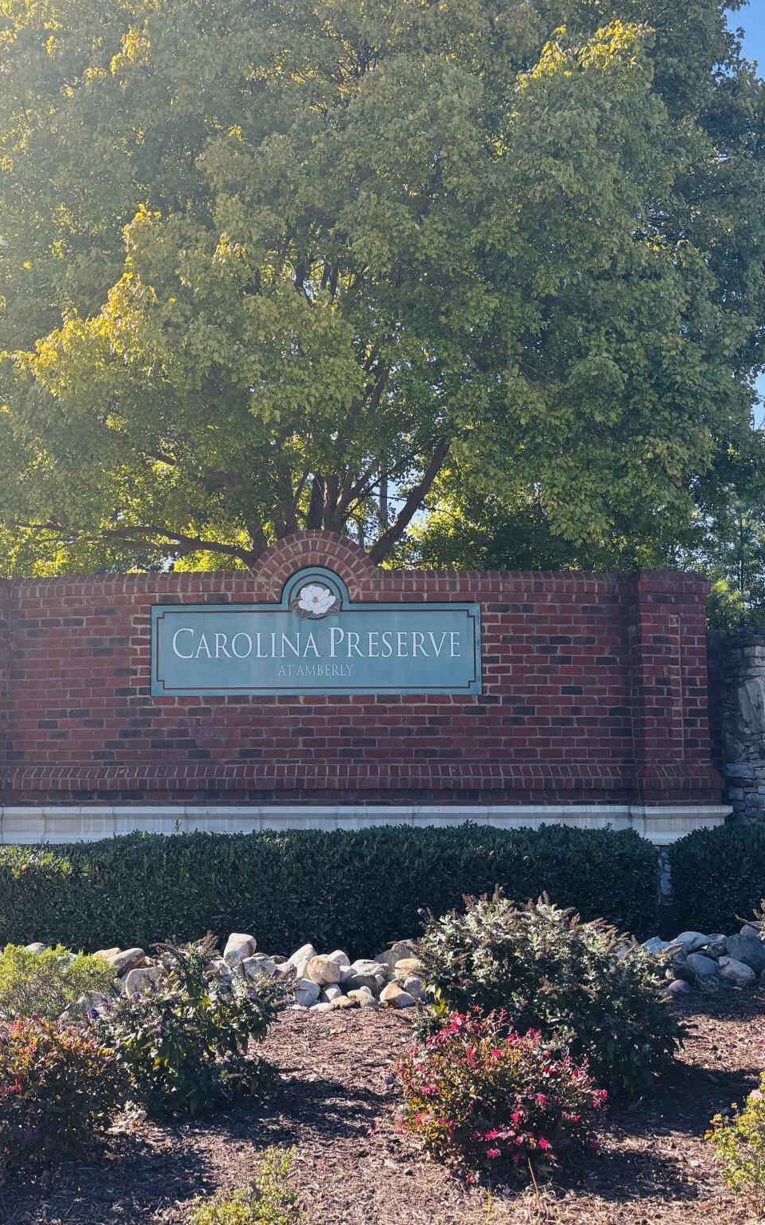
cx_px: 329
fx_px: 1201
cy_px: 626
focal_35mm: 36
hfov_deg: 35.3
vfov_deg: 54.0
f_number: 1.6
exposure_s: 1/935
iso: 50
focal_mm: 5.96
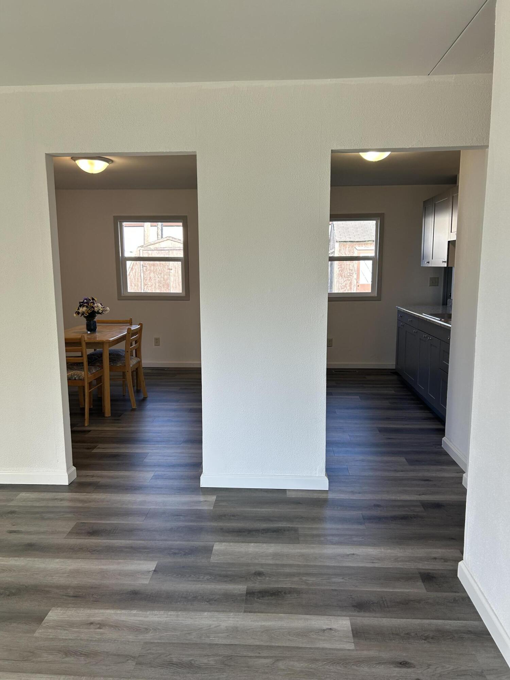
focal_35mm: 26
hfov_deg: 53.1
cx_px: 255
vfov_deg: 67.3
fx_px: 511
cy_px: 340
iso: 50
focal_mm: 5.7
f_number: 1.5
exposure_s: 1/164
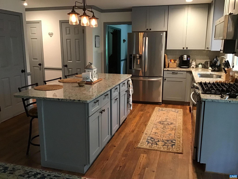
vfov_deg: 45.4
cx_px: 119
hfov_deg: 58.4
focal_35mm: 31
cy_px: 90
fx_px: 213
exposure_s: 1/15
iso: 250
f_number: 2.4
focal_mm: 3.3
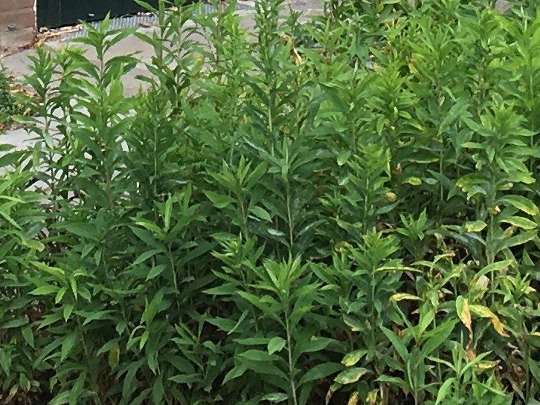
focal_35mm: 161
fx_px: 2512
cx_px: 162
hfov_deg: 12.2
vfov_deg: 8.5
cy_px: -537
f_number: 2.2
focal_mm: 4.15
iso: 25
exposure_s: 1/427
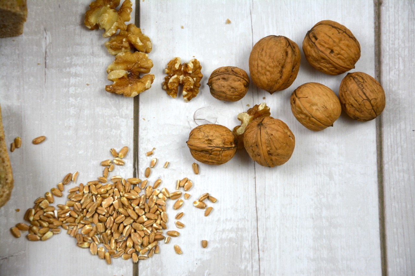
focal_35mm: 120
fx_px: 1383
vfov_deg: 11.4
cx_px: 208
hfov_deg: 17.1
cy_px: 138
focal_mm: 80
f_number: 5.3
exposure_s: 1/125
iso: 1000
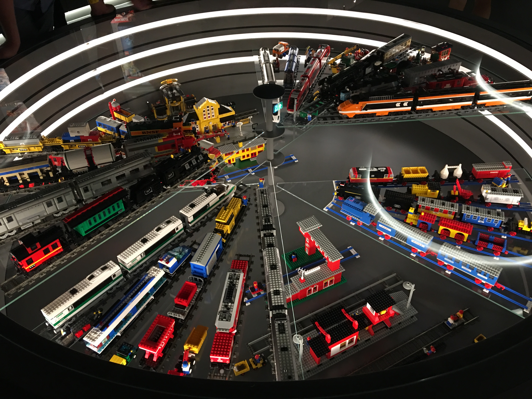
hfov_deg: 61.7
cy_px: 200
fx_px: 446
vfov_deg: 48.2
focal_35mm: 29
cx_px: 266
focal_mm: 4.15
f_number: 2.2
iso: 100
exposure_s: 1/10
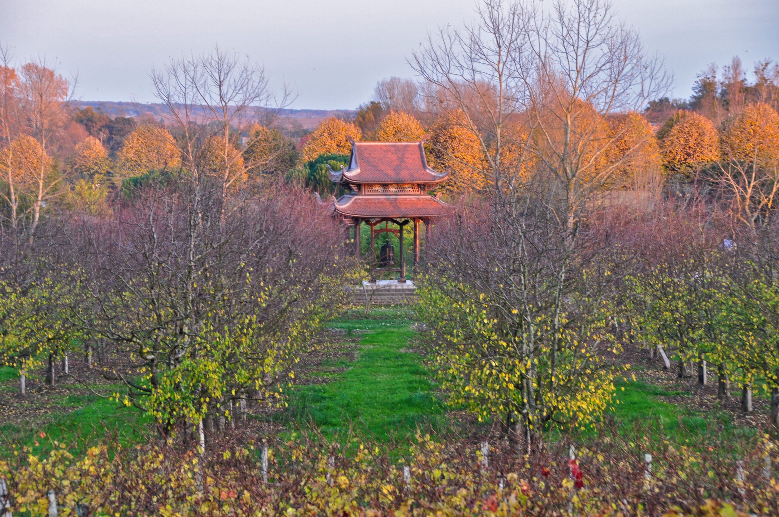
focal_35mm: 142
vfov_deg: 9.6
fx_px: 3080
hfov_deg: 14.4
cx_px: 390
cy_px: 258
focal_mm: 95
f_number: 8
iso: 500
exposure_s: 1/45
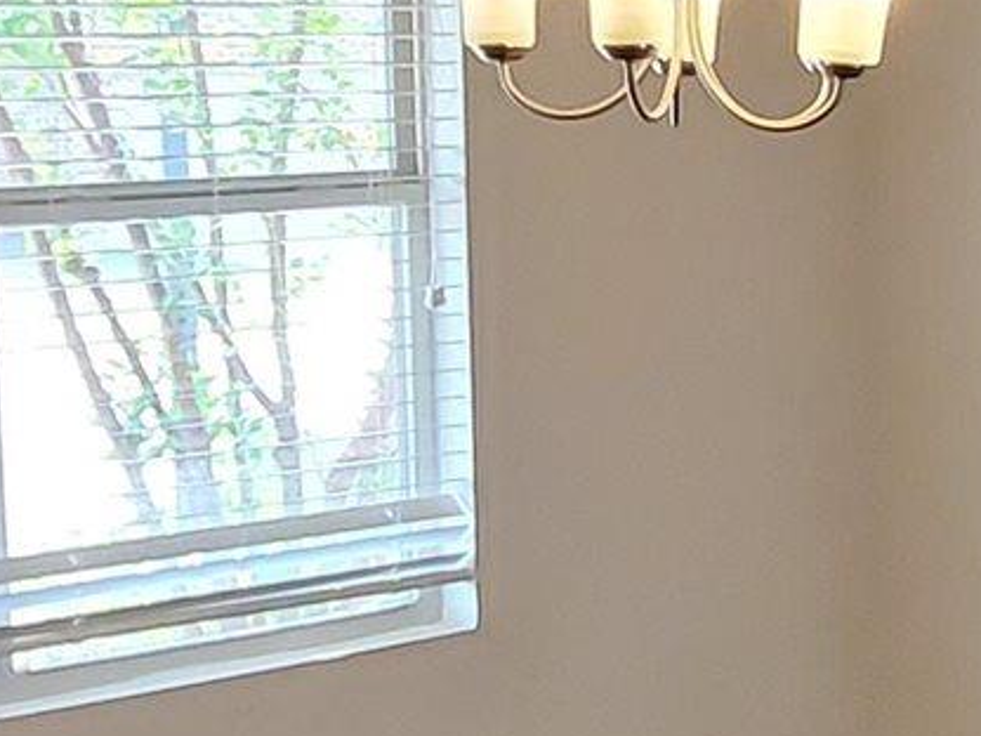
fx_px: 2721
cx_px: 740
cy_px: 392
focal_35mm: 96
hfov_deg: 20.3
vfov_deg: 15.4
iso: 320
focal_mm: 1.8
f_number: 2.2
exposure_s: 1/59
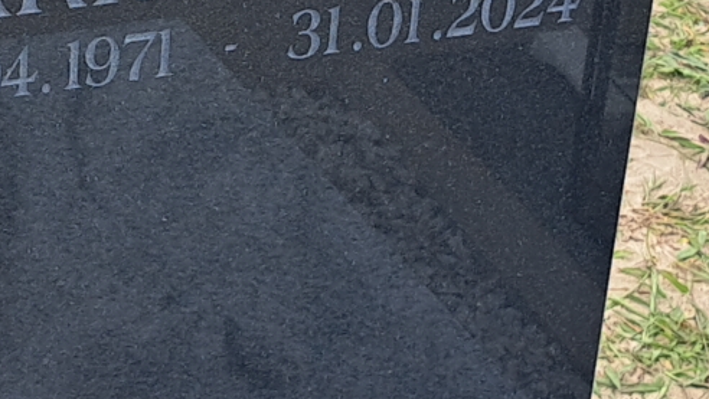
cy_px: 124
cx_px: 78
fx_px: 959
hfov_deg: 38.0
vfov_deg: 23.4
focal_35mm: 51
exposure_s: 1/244
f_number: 1.8
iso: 50
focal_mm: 5.23
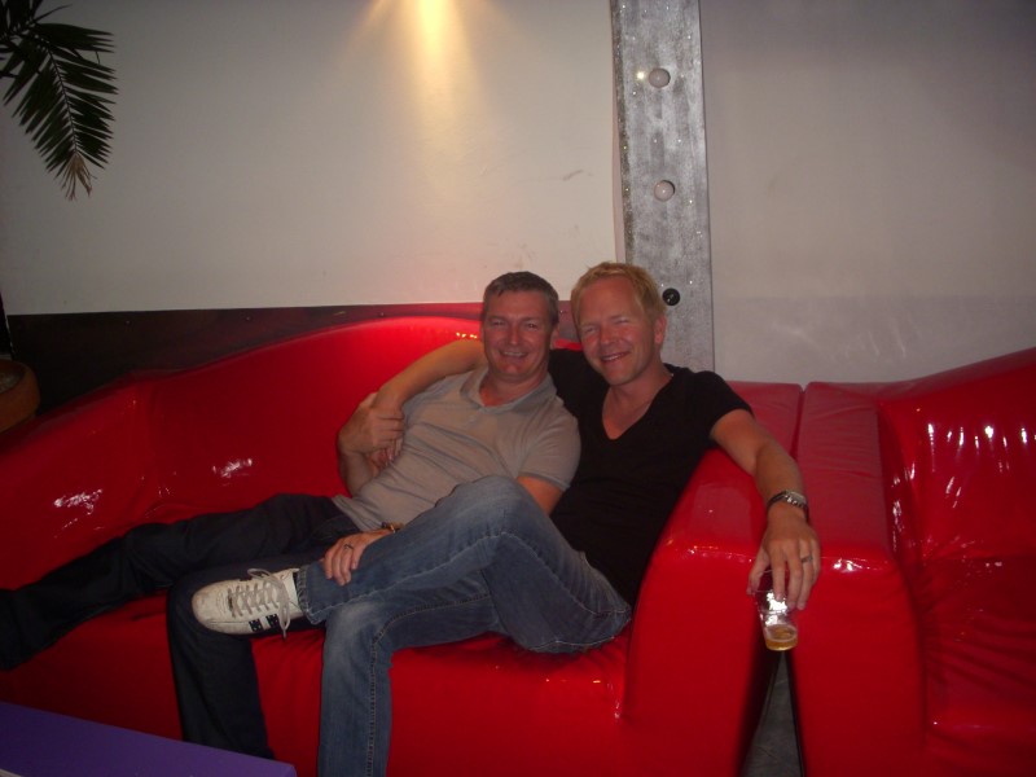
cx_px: 518
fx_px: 1137
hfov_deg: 49.0
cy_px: 388
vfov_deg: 37.7
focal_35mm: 38
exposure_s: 1/40
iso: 125
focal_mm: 6.3
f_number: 3.3
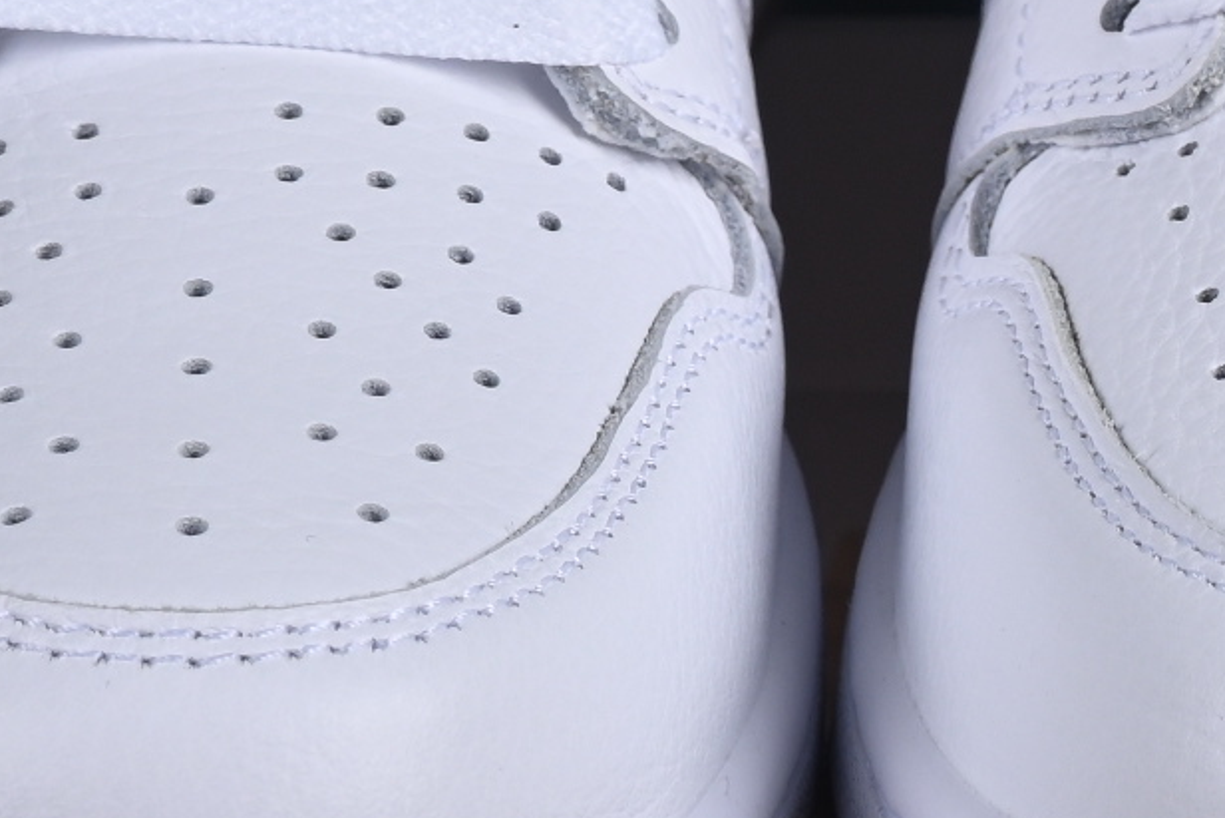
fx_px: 11537
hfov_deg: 6.1
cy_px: 84
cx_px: 899
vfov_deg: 4.1
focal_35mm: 339
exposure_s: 1/160
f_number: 8
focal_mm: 50
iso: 160
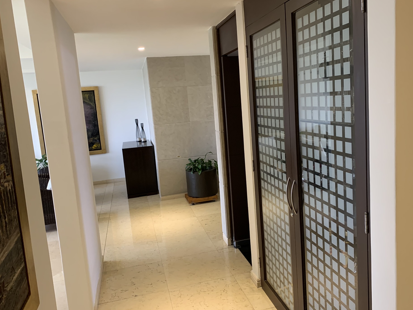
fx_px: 346
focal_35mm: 29
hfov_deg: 61.5
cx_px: 226
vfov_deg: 48.2
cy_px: 152
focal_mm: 4.25
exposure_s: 1/60
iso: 160
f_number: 1.8
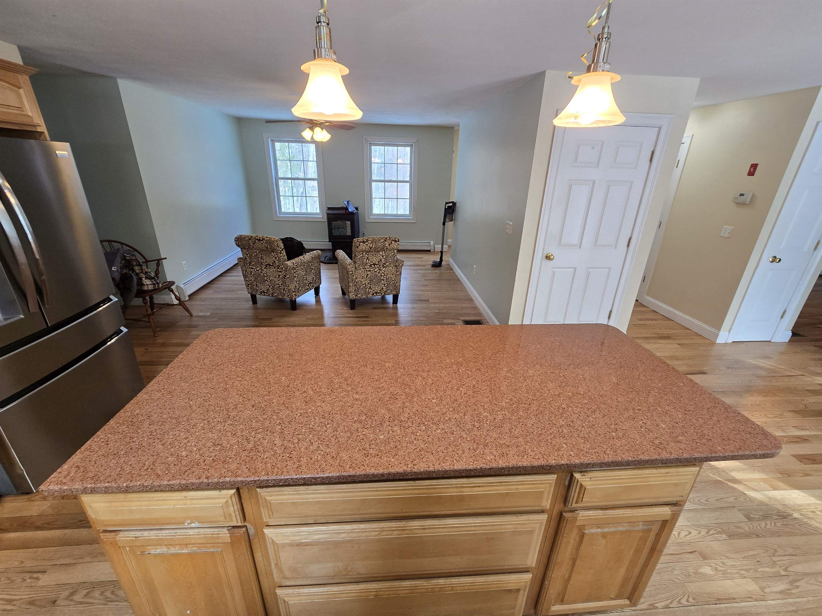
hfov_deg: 106.2
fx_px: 309
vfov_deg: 89.9
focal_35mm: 13
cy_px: 308
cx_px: 411
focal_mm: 2.2
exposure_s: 1/60
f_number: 2.2
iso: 125
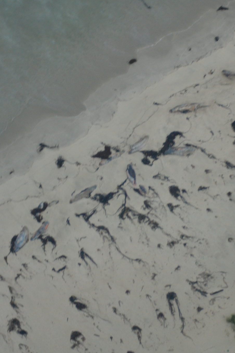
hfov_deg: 8.6
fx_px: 1557
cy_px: 176
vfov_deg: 12.9
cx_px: 183
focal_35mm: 159
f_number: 4
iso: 1250
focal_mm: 70
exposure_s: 1/160
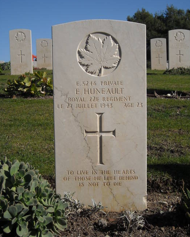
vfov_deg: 29.6
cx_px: 95
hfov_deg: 23.9
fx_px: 450
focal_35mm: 64
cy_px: 112
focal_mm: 9.87
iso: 64
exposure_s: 1/353
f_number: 6.9
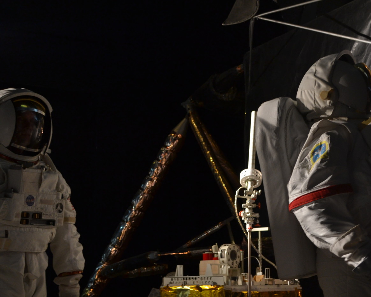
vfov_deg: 23.5
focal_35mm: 65
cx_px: 240
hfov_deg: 29.0
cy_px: 176
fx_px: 714
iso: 400
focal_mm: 28
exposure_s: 1/20
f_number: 4.5
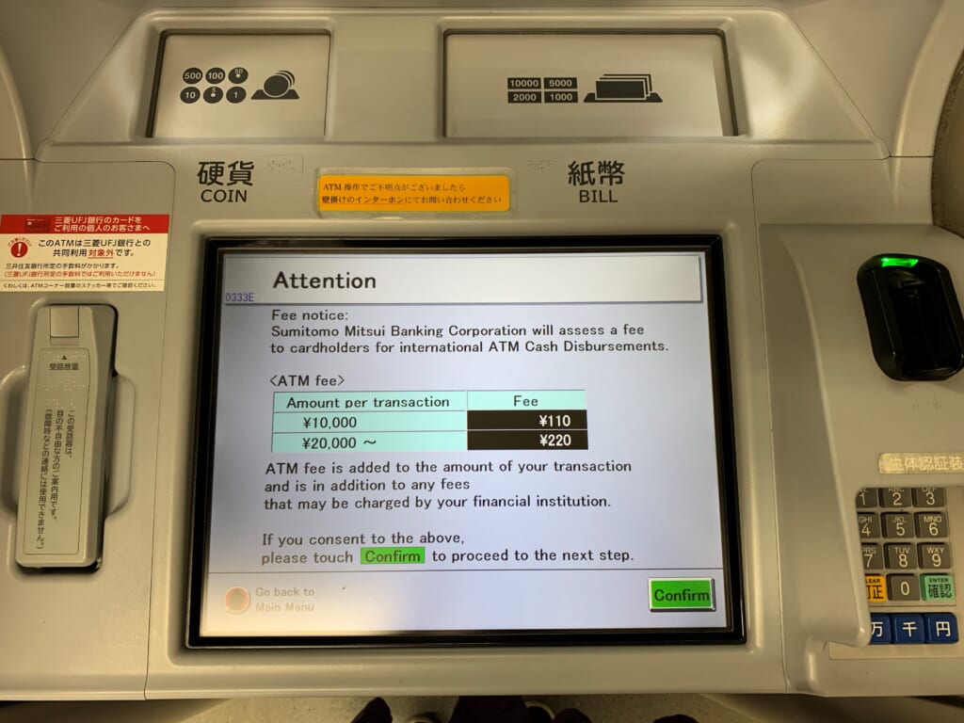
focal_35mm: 26
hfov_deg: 67.3
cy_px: 362
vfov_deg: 53.1
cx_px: 482
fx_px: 724
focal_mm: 4.25
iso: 50
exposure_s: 1/59
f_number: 1.8
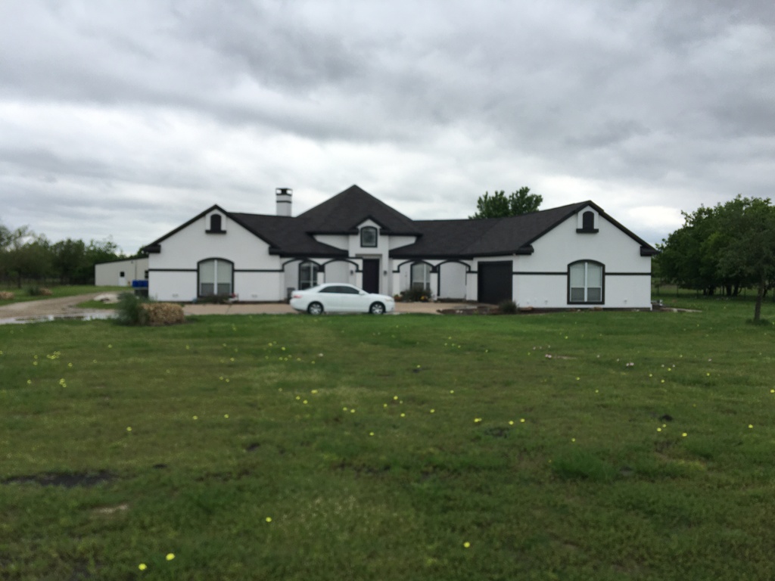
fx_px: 649
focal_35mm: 29
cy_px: 290
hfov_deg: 61.7
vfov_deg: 48.2
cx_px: 388
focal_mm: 4.15
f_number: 2.2
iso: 25
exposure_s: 1/686
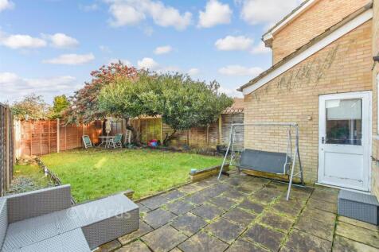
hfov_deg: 100.4
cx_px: 190
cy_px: 126
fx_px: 158
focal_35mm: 15
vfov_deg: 77.3
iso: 320
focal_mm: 10
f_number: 8
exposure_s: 1/80
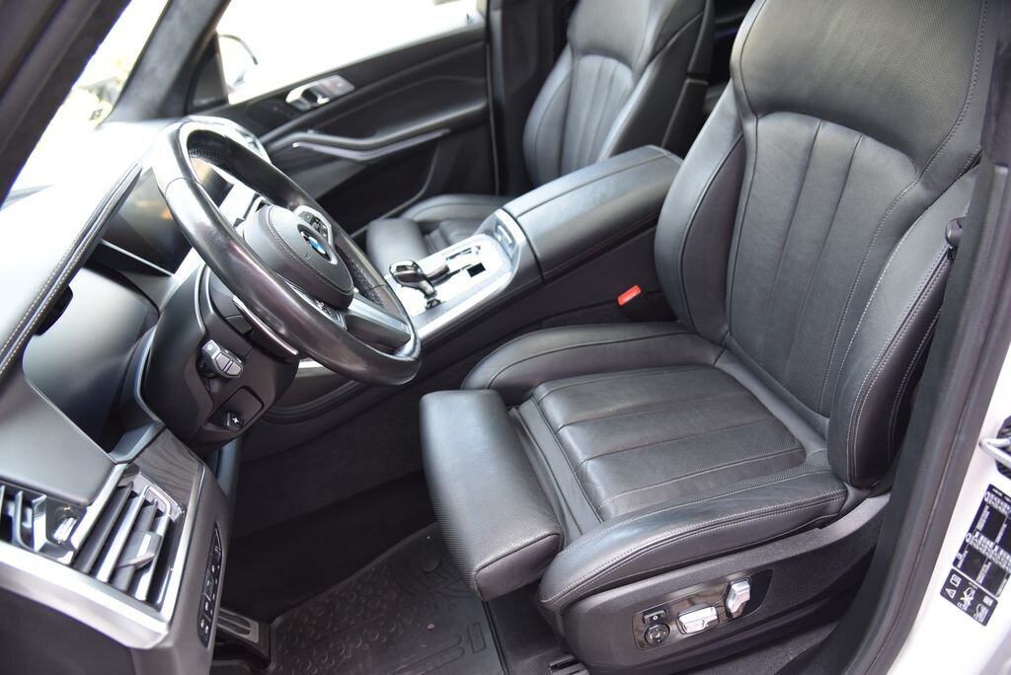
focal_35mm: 24
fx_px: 674
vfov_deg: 53.2
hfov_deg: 73.7
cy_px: 338
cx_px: 506
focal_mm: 24
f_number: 4
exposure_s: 1/60
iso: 500
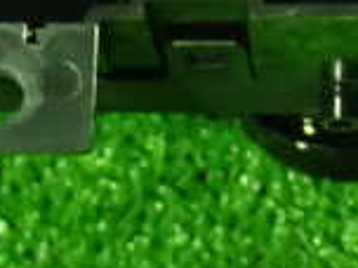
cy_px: -113
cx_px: 407
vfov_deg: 6.4
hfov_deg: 8.6
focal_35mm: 229
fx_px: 2368
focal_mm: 10.35
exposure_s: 1/15
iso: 1600
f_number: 3.5
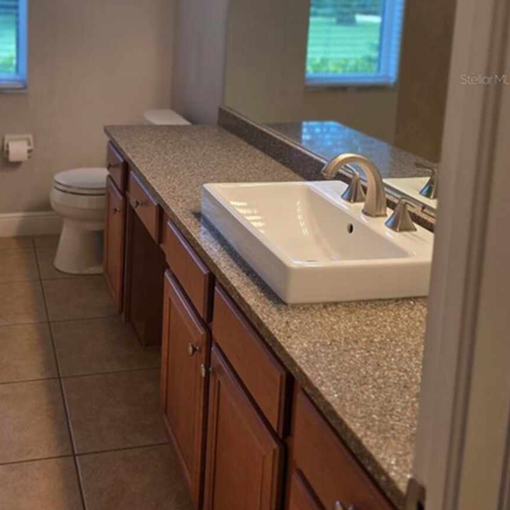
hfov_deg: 40.9
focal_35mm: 40
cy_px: 79
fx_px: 667
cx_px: 143
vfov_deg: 39.6
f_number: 1.7
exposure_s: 1/120
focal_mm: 6.3
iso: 80
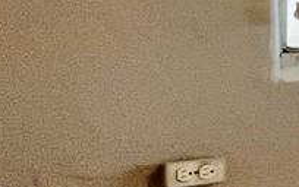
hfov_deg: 10.2
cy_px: 22
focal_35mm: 108
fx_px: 881
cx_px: 994
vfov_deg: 12.1
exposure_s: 1/60
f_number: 1.8
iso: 200
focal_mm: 1.57
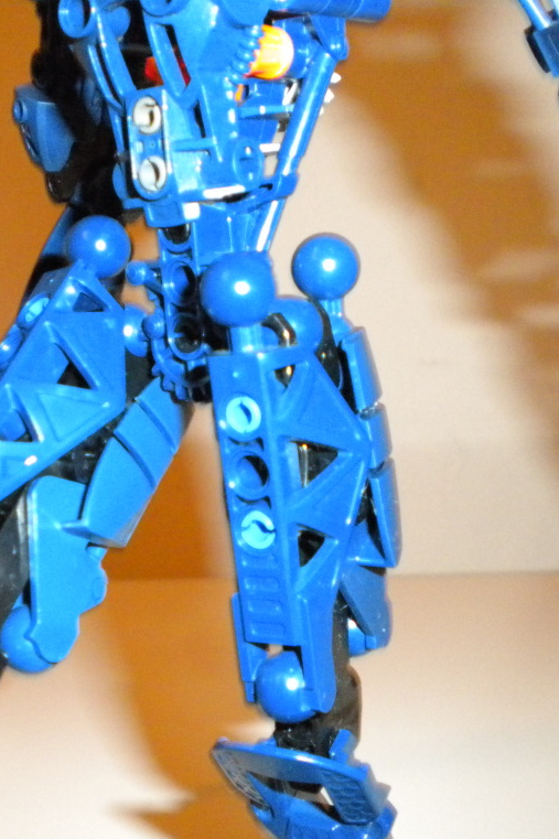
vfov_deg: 40.4
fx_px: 1142
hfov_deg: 27.1
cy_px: 422
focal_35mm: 49
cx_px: 137
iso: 800
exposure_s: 1/30
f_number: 3.1
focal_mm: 6.3
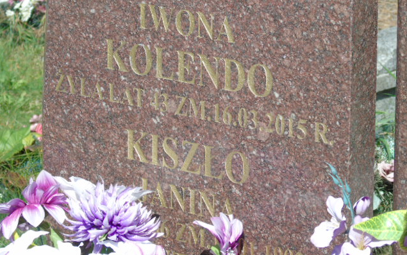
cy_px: 103
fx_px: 1919
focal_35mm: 173
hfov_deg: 12.1
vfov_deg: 7.6
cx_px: 204
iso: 80
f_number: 4.9
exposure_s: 1/250
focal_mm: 29
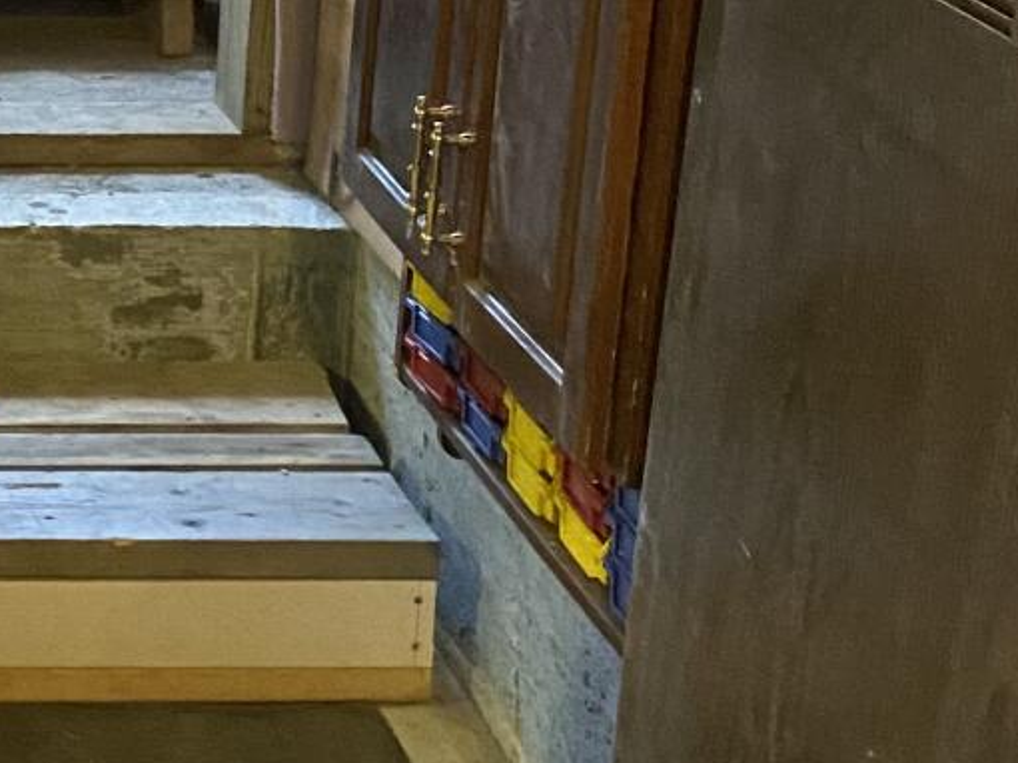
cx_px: -345
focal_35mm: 102
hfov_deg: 17.9
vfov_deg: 14.4
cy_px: 140
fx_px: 2998
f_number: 1.8
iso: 800
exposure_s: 1/30
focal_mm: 4.25
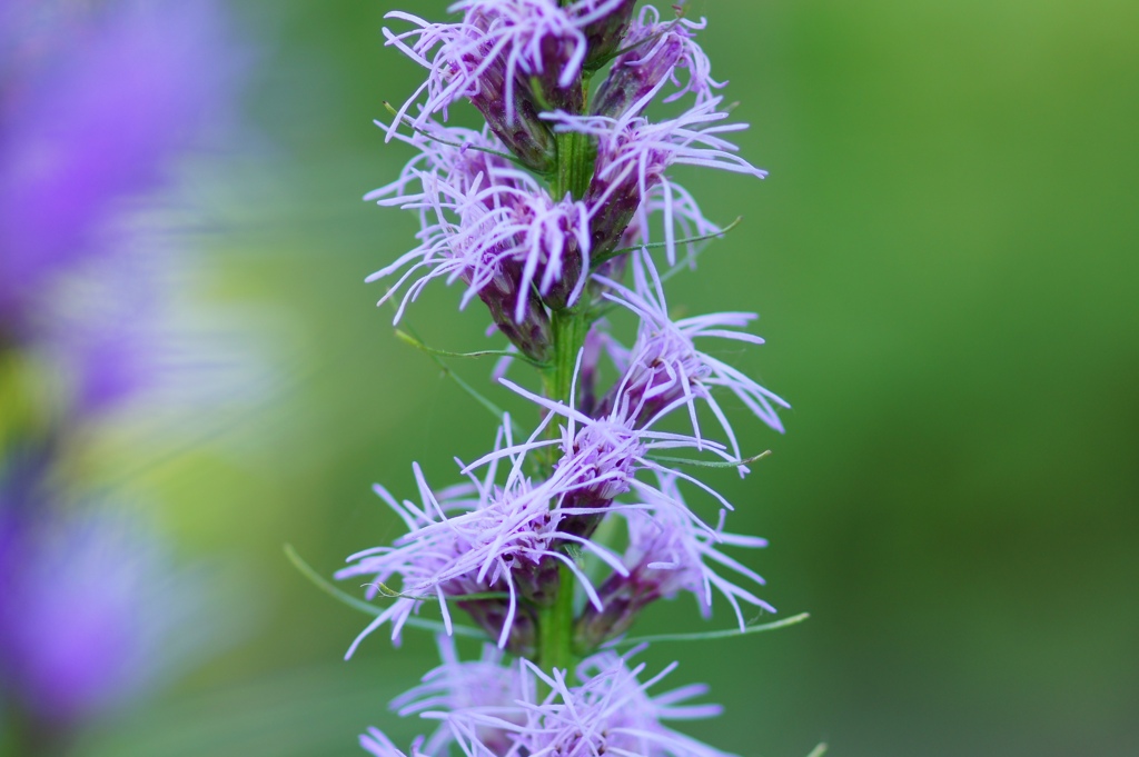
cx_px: 570
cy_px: 378
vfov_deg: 9.1
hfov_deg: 13.7
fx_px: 4742
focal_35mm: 150
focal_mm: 100
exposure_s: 1/250
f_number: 2.8
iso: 100
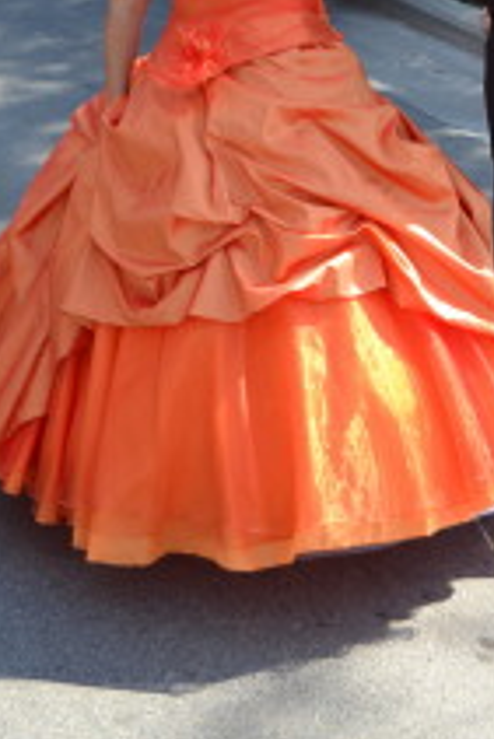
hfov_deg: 11.8
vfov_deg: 17.3
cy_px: 25
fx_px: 2384
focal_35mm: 116
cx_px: 315
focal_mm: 34
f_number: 5.6
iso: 100
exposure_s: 1/125
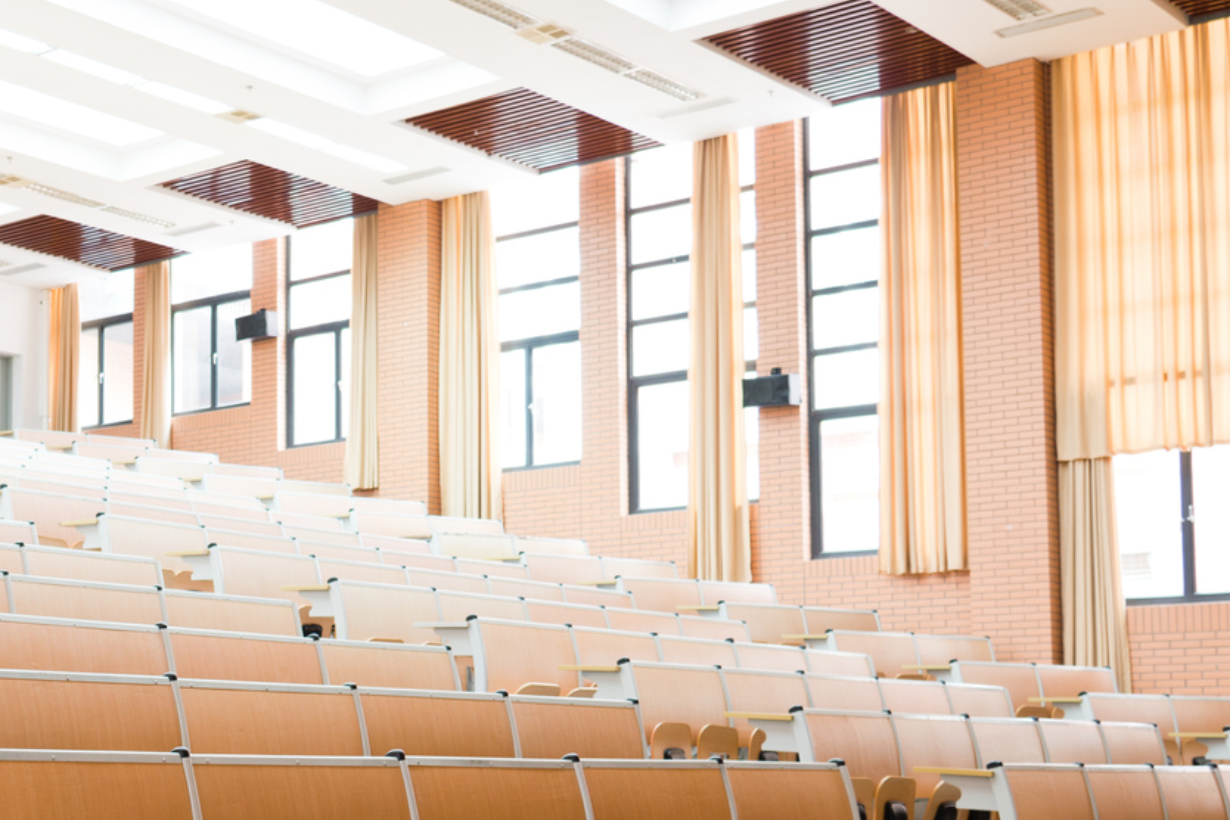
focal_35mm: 61
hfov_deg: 31.0
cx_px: 63
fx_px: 2084
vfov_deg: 22.1
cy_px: 597
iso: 200
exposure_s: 1/4
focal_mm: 24
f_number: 4
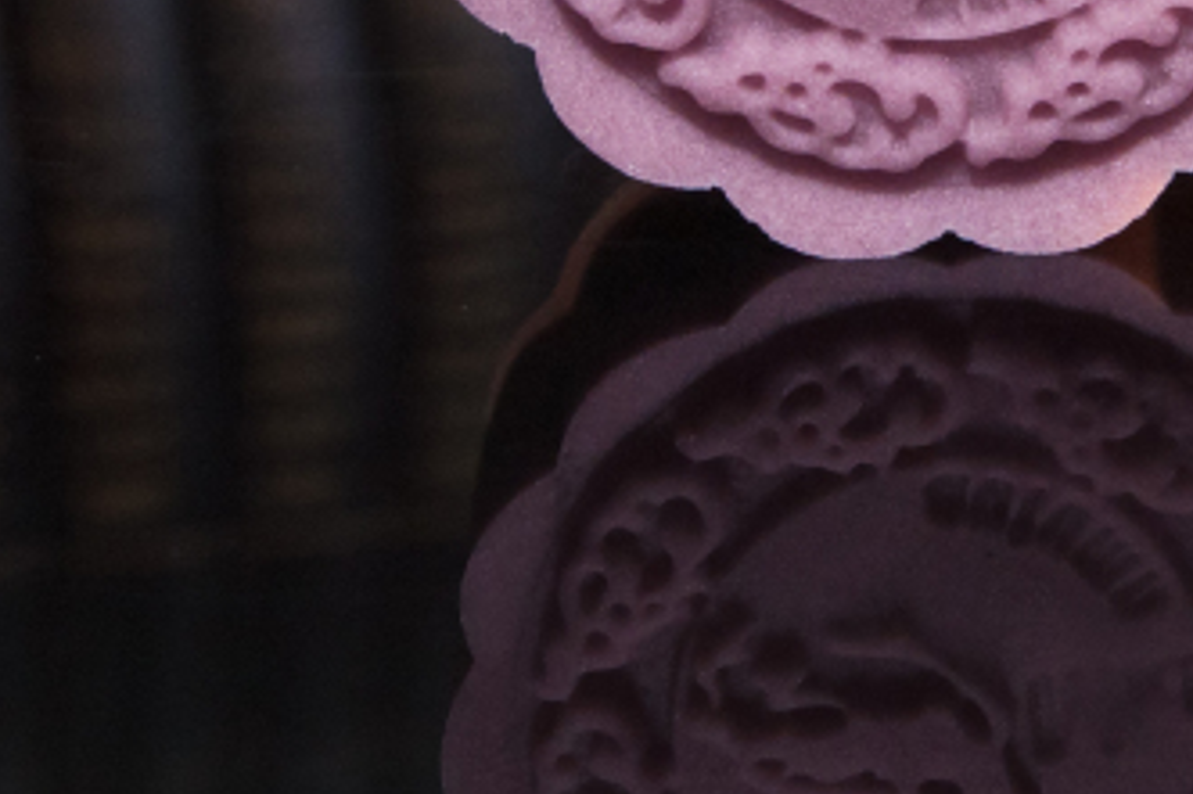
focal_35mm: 185
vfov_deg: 7.4
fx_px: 6127
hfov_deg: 11.1
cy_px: 61
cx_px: 909
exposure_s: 1/125
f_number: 6.3
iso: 400
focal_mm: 40
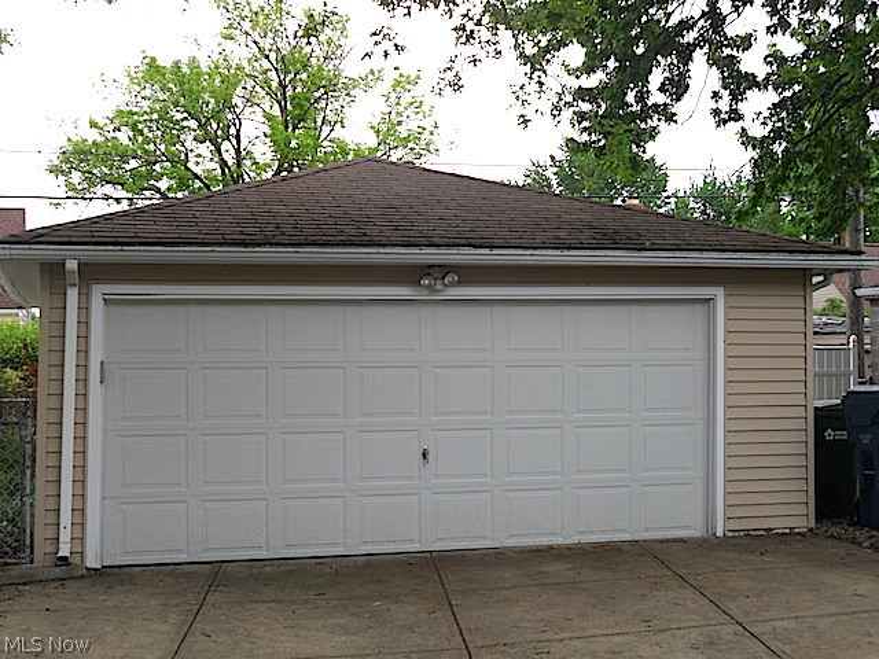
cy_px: 330
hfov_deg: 34.9
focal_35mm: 55
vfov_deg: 26.6
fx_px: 1397
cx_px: 440
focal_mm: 9.9
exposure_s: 1/180
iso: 80
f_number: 3.9
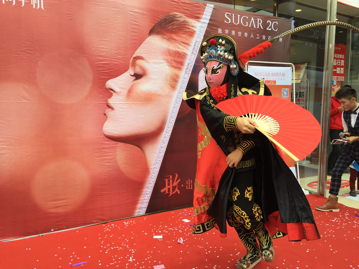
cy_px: 134
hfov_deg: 61.7
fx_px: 301
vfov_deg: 48.2
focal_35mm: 29
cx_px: 180
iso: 32
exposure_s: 1/412
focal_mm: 4.15
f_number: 2.2
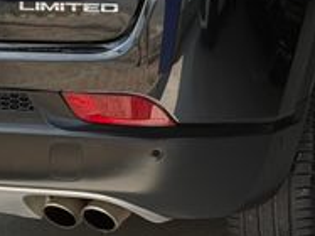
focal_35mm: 197
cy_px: -79
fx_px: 1792
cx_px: 47
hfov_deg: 10.0
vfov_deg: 7.4
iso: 100
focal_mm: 6.76
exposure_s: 1/1055
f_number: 1.78
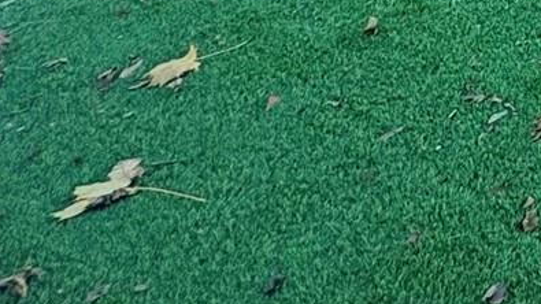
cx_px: 1226
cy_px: -645
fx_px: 1133
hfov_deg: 16.1
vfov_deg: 10.3
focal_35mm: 79
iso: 50
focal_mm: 2.22
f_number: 2.2
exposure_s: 1/561
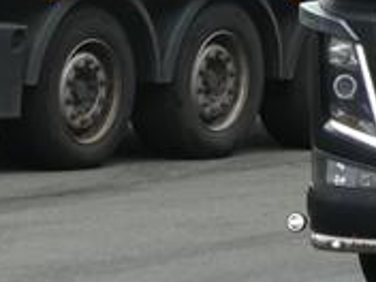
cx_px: 763
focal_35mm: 481
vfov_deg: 3.1
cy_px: -205
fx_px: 5225
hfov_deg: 4.1
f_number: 5.1
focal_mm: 19
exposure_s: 1/80
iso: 250
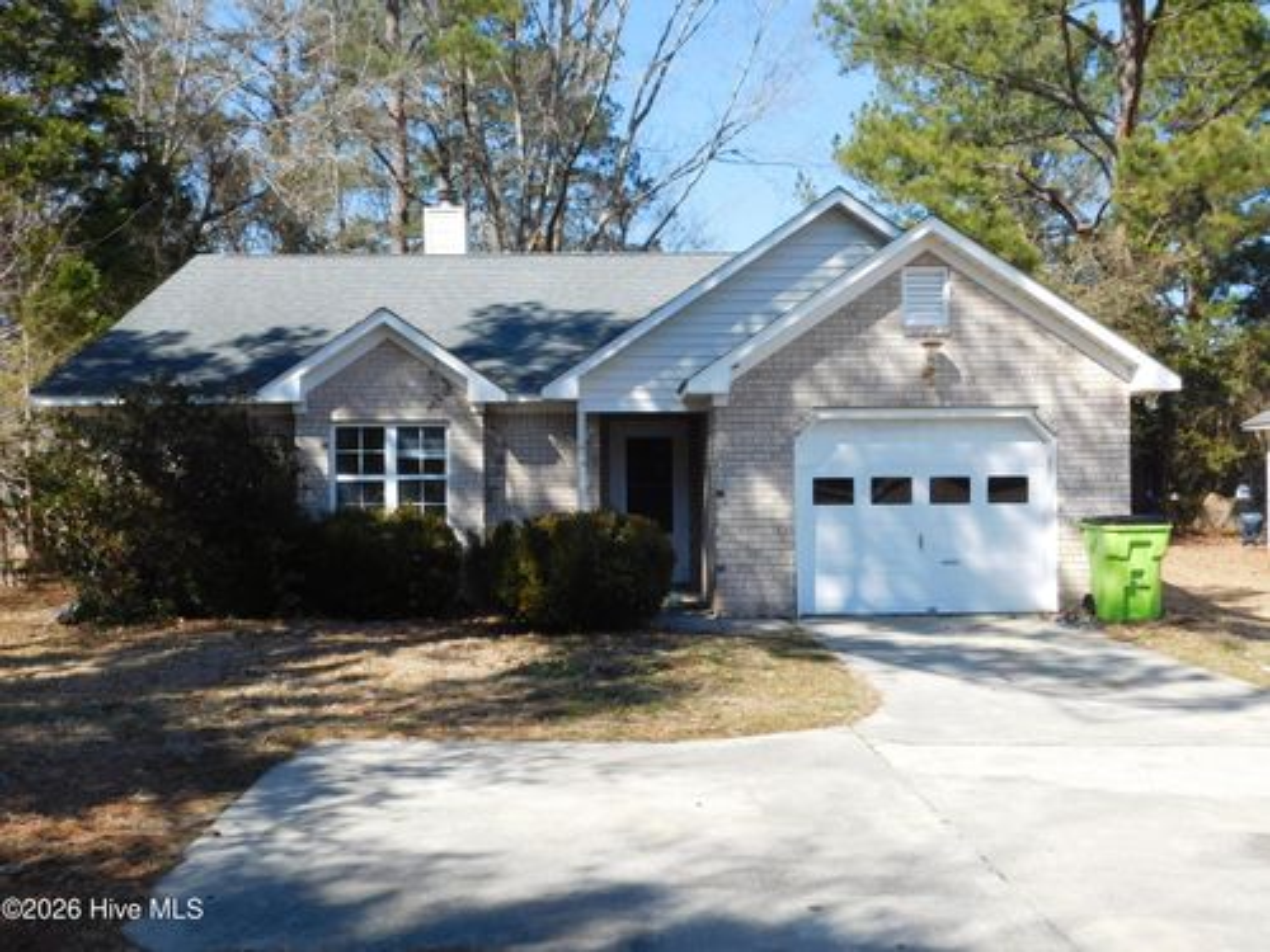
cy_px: 476
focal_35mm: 36
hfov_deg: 51.4
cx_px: 635
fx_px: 1321
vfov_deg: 39.7
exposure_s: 1/800
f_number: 3.5
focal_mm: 6.3
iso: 125
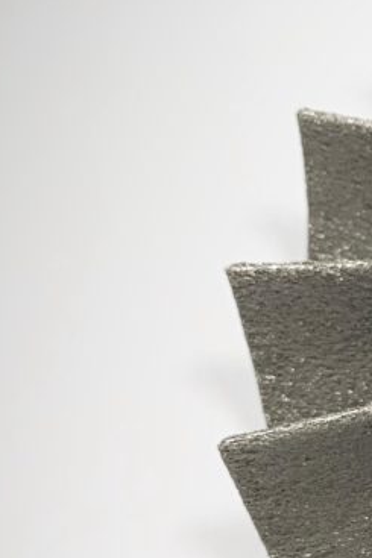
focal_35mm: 113
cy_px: 550
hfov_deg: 10.0
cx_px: 1007
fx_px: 1753
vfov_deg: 17.7
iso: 64
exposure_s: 1/100
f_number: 1.8
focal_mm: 4.25
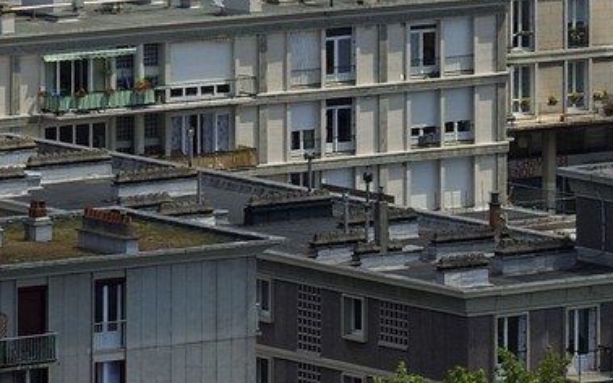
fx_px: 11156
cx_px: 1127
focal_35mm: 668
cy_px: -235
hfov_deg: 3.1
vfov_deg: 2.0
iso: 200
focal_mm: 155
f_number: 11
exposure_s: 1/250
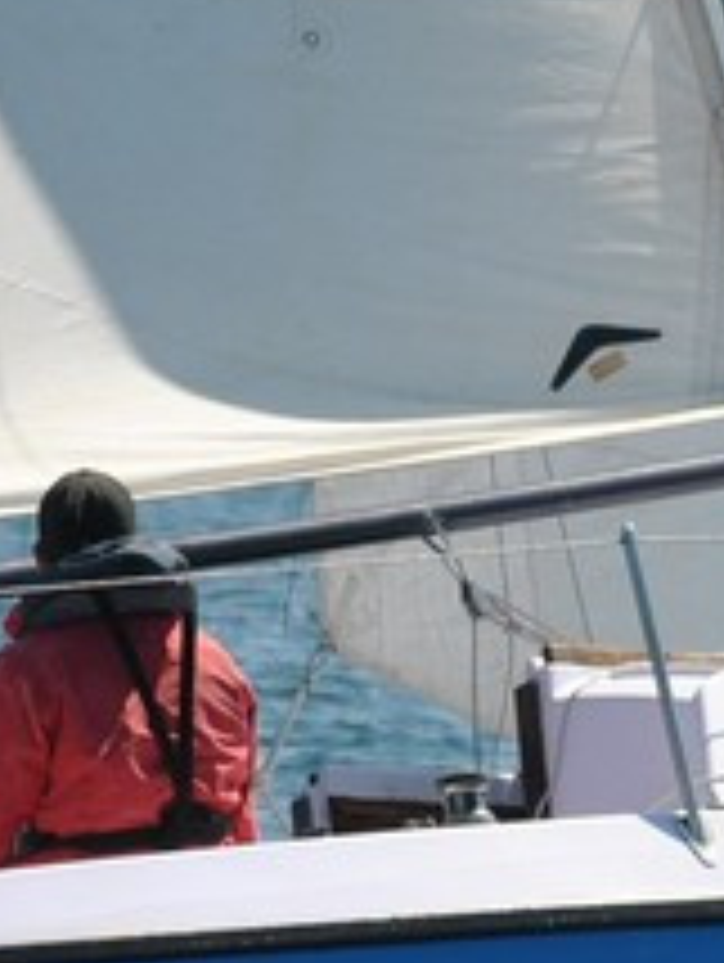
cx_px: 782
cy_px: 614
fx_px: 22293
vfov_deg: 2.5
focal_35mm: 801
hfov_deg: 1.9
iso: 100
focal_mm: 116
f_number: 6.3
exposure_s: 1/640
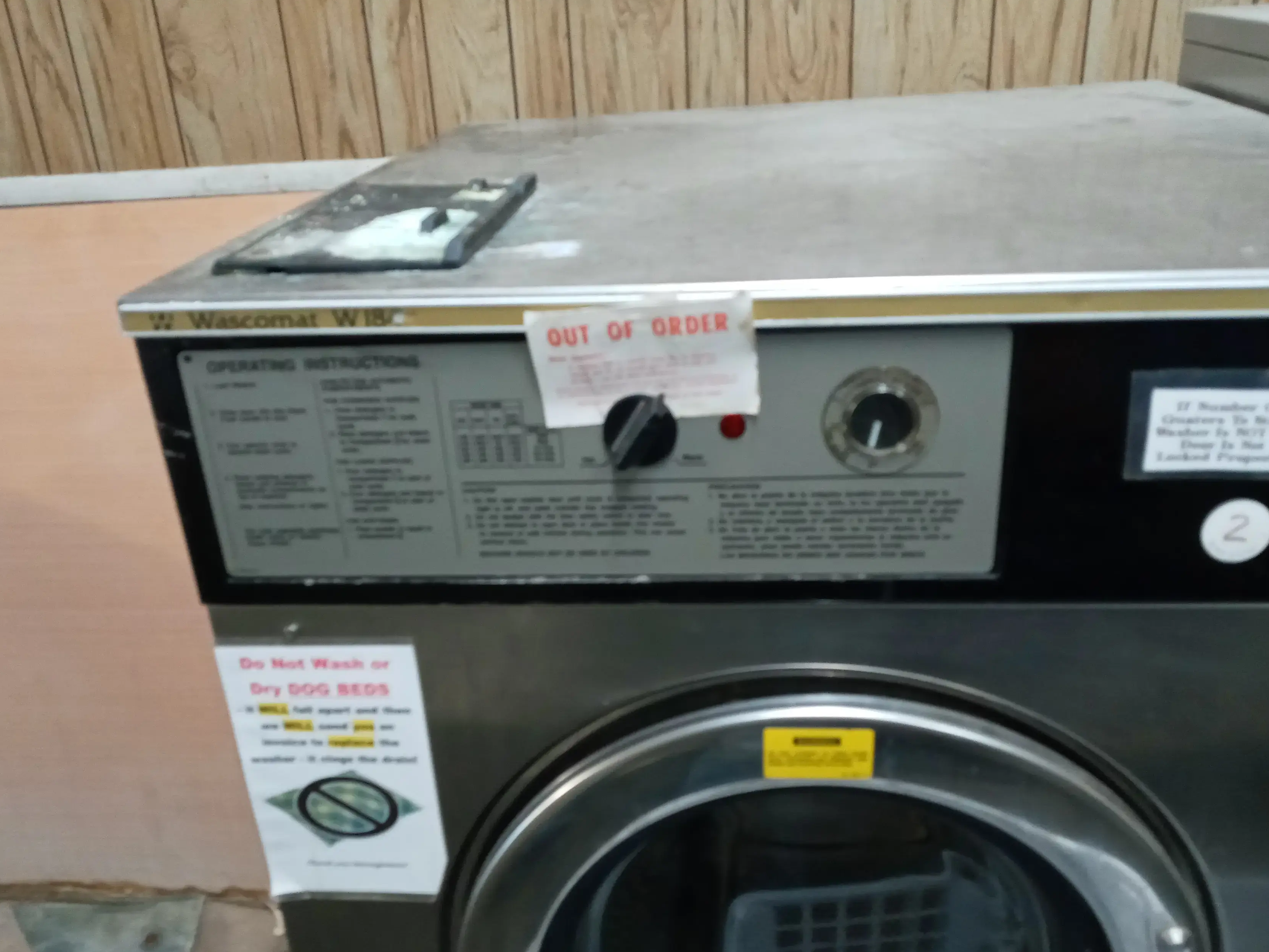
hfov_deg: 52.6
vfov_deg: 40.4
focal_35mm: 35
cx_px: 601
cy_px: 593
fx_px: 1283
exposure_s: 1/30
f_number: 1.8
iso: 300
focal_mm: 3.61
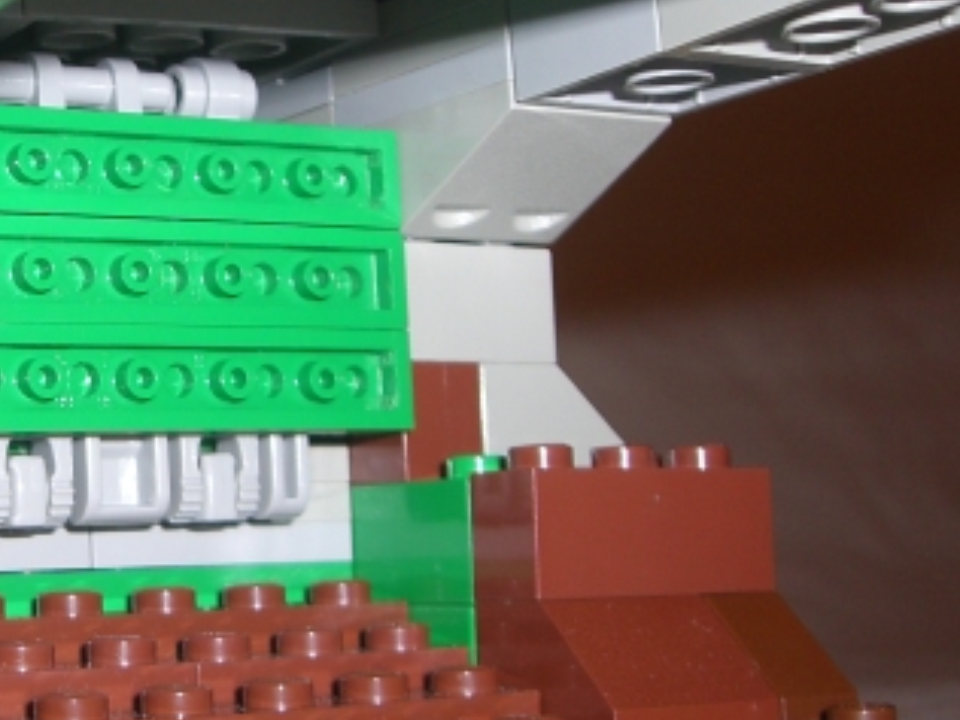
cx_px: 36
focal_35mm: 77
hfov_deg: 24.4
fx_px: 2135
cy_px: 374
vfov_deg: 19.1
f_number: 2.7
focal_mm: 6.2
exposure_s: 1/60
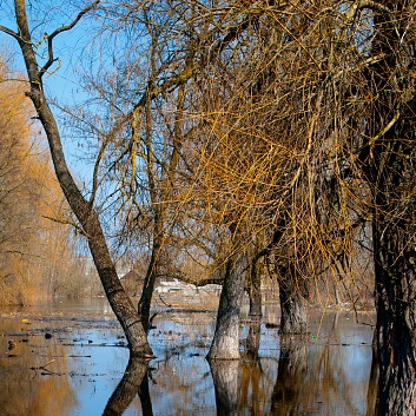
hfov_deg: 22.2
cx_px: 201
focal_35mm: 78
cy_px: 400
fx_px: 1060
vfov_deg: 21.5
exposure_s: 1/250
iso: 200
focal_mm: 27
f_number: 8
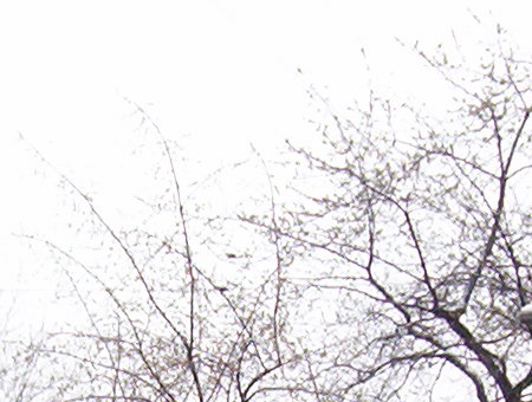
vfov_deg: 9.3
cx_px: 293
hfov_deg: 12.6
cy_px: 603
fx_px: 2404
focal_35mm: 156
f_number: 2.73
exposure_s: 1/280
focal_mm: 5.77
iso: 100
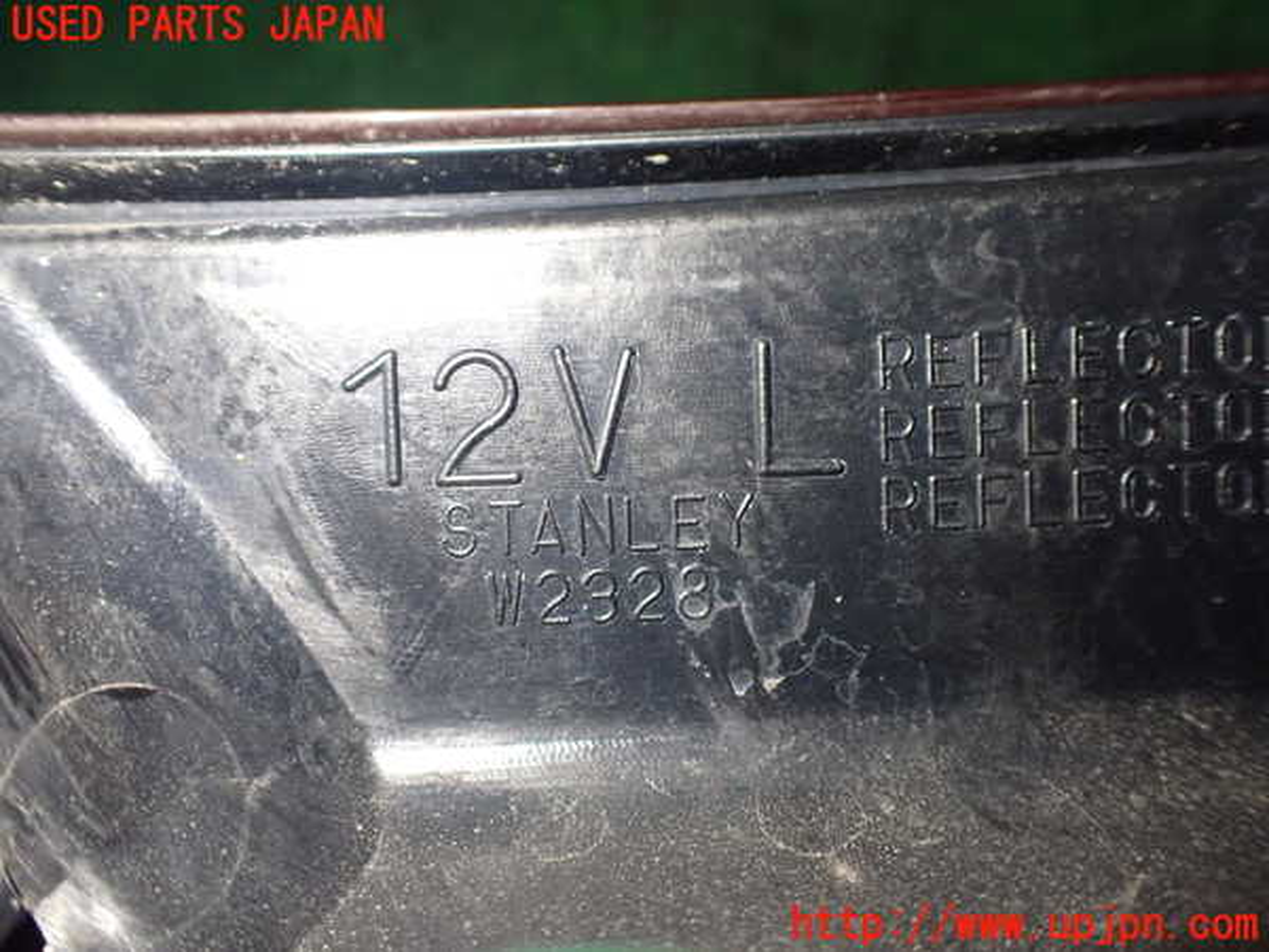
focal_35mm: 30
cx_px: 634
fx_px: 1100
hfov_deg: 60.0
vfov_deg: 46.8
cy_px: 476
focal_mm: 5.4
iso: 800
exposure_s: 1/80
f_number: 2.3
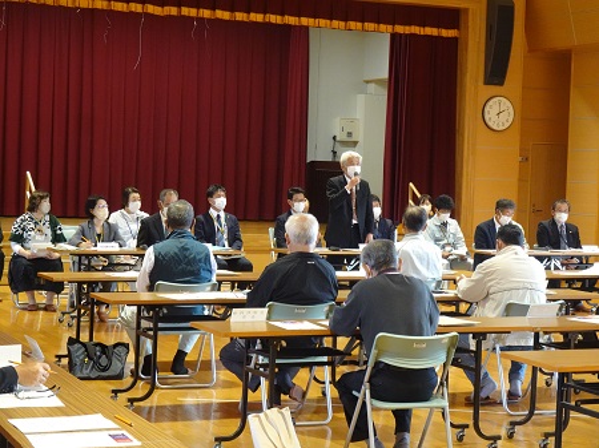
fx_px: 1349
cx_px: 300
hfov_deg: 25.0
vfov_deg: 18.9
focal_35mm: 78
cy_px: 224
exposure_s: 1/25
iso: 800
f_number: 5
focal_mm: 12.28
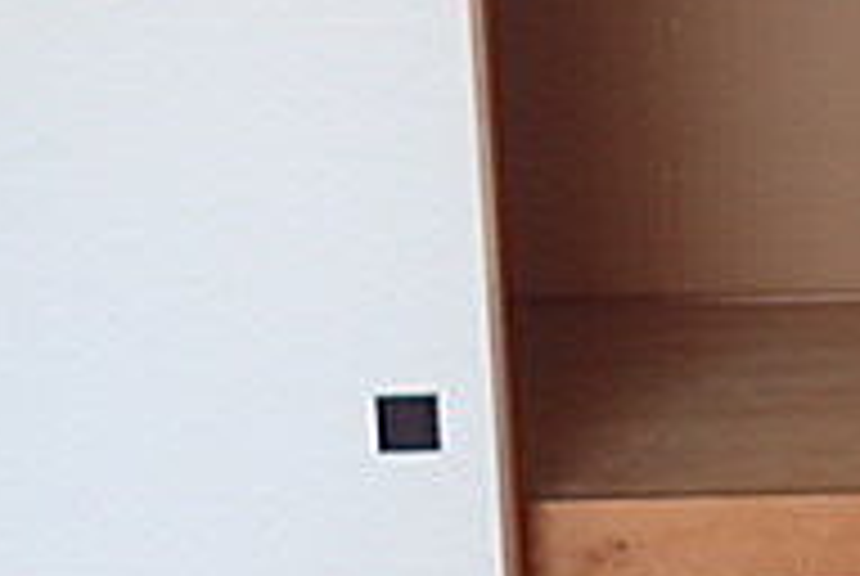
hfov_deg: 20.8
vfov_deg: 15.7
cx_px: 1189
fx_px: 2082
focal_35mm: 87
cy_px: 162
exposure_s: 1/100
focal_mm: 4.5
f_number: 2
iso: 100
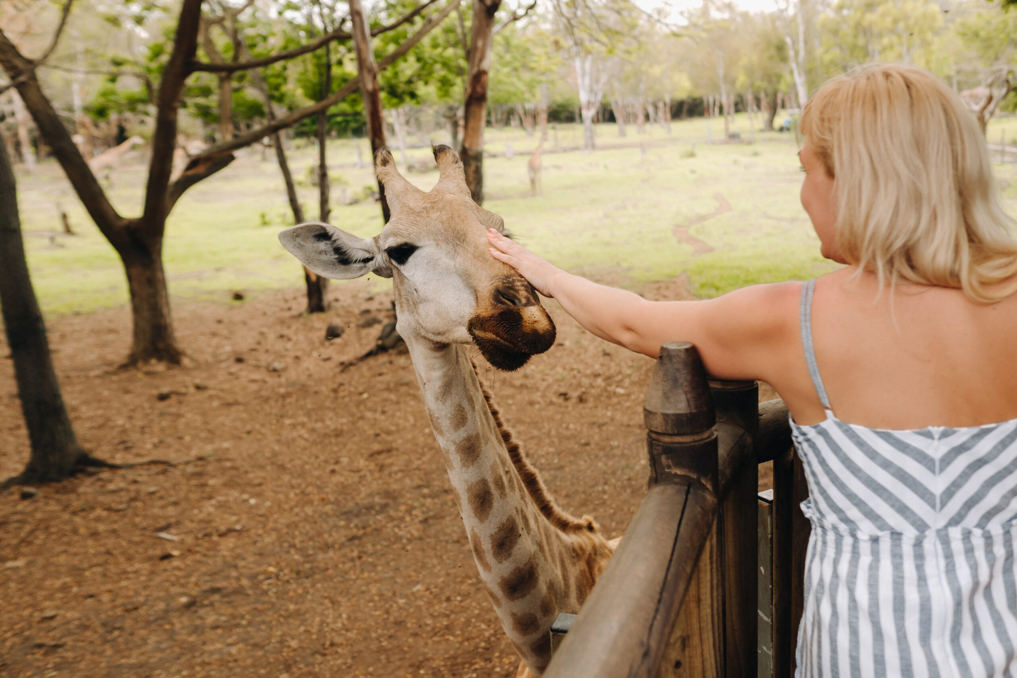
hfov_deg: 54.4
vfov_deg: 37.9
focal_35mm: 35
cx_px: 508
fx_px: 989
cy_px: 339
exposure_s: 1/400
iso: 400
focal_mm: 23
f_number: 2.8
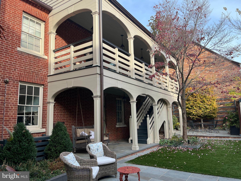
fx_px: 181
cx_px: 120
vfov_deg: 53.1
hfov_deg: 67.3
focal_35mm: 26
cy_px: 90
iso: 50
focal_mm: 5.1
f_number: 1.6
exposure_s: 1/710
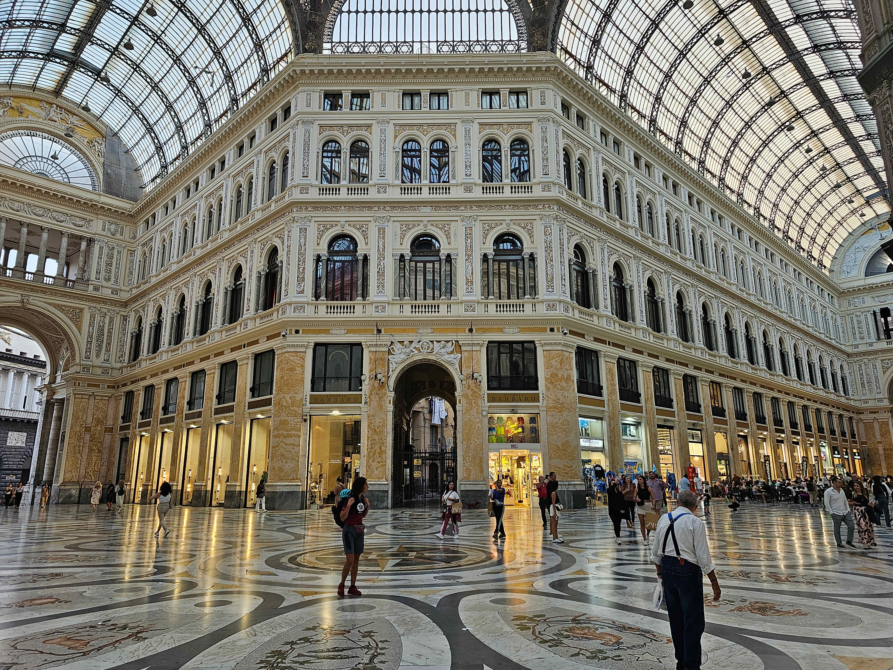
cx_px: 446
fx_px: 593
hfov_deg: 73.9
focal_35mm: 23
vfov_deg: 58.9
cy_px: 335
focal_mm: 6.3
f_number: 1.7
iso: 100
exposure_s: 1/100
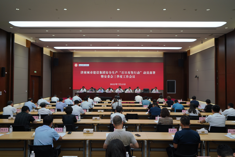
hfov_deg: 63.7
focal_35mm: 29
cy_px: 78
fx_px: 189
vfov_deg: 45.0
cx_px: 118
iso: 500
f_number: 4
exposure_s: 1/125
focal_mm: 29
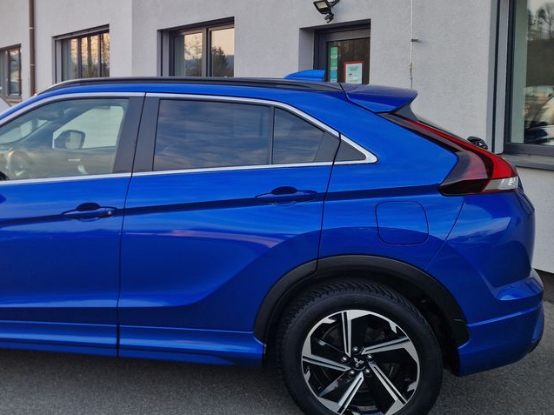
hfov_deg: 48.0
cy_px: 131
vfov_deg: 38.1
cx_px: 130
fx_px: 592
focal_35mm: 37
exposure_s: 1/180
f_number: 1.8
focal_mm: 5.4
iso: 50
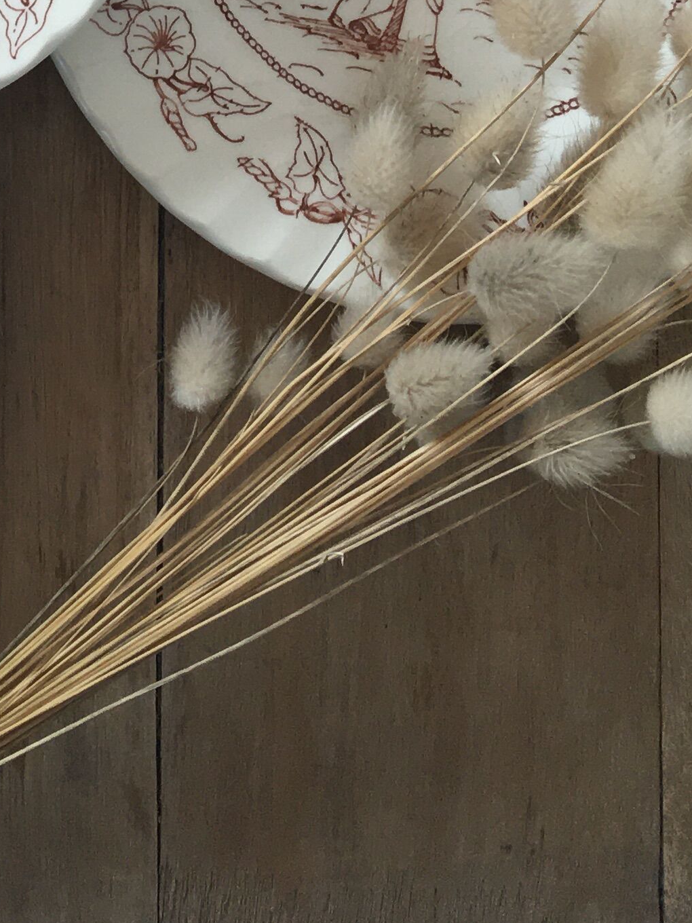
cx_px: -16
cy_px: -415
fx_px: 2292
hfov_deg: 16.8
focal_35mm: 86
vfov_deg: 20.0
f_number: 2.2
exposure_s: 1/100
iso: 40
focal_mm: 4.15
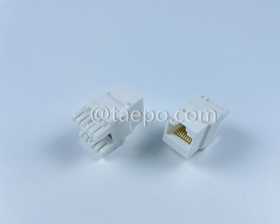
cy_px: 115
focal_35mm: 28
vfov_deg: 51.5
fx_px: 232
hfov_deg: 62.1
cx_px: 154
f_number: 1.6
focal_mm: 4.2
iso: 32
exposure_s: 1/176
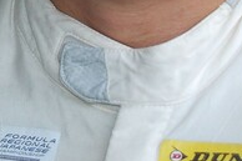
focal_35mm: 279
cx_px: 50
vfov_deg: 4.9
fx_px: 1874
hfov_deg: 7.4
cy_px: -92
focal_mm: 50
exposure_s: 1/125
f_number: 5.6
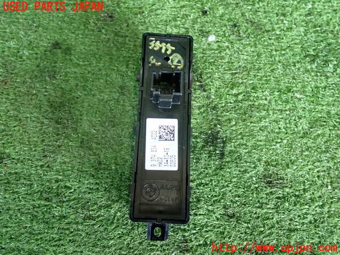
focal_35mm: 36
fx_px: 354
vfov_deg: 39.7
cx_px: 170
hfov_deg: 51.4
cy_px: 128
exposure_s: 1/40
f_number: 2.5
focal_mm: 6.37
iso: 400
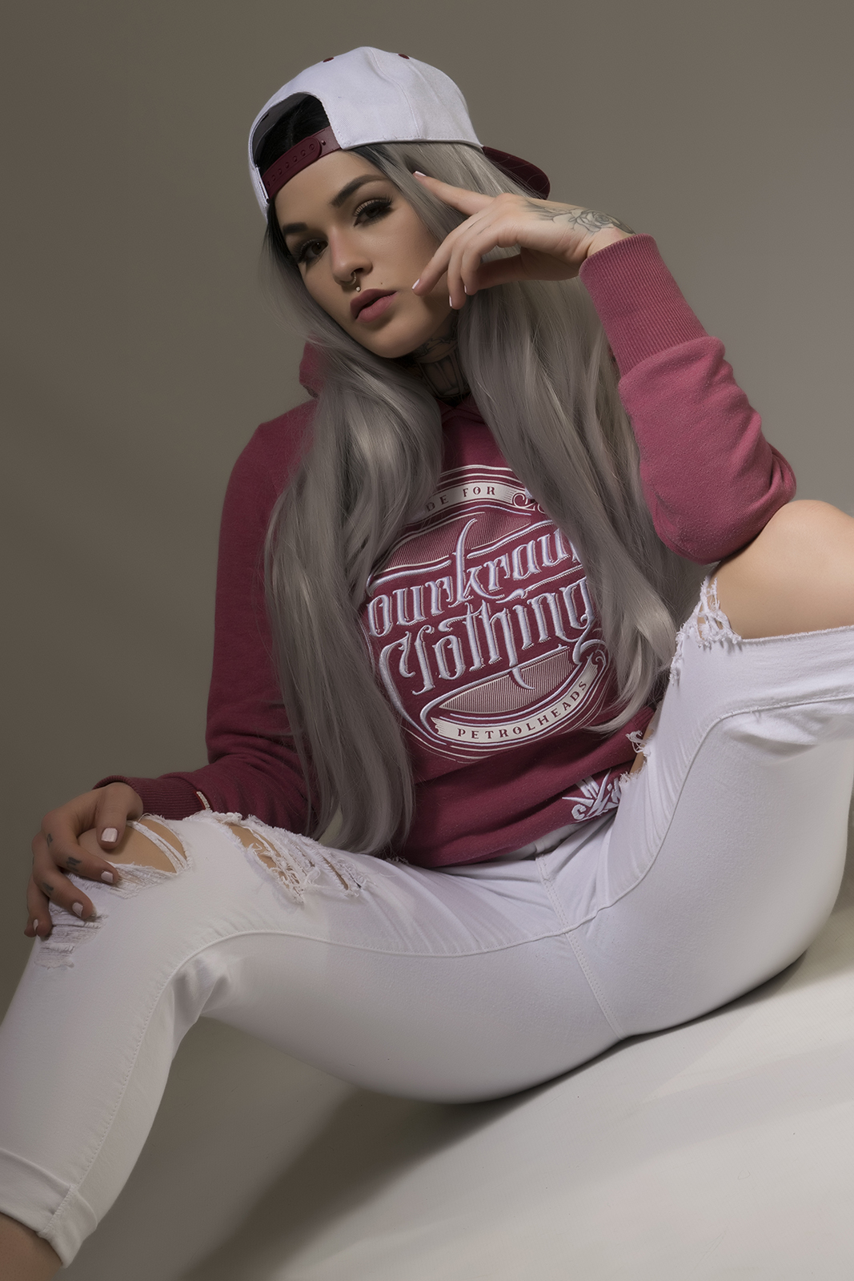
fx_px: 2935
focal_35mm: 82
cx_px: 427
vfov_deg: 24.6
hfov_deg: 16.6
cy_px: 640
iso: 200
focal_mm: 55
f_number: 14
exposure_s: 1/60
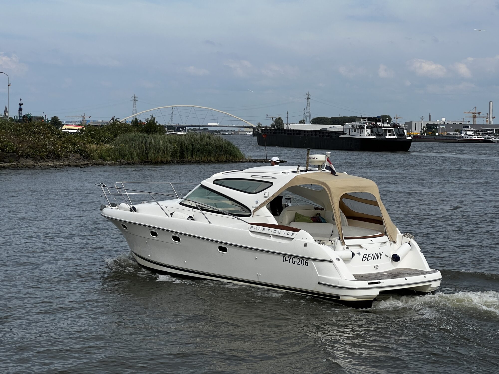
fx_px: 1110
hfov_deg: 25.3
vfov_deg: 19.1
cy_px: 187
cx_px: 250
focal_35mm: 77
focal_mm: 9
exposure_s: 1/1024
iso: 32
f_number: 2.8
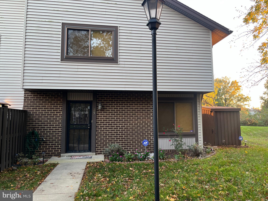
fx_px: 201
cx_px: 134
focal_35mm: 26
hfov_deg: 67.3
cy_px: 100
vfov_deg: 53.1
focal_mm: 5.1
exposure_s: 1/122
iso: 100
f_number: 1.6
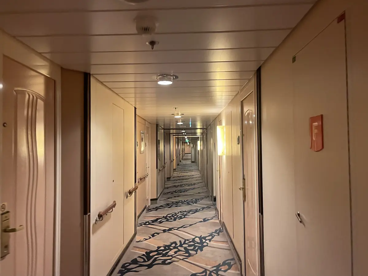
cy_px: 138
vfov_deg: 53.1
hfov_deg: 67.3
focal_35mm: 26
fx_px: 276
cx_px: 184
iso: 320
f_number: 1.6
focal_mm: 5.1
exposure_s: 1/60
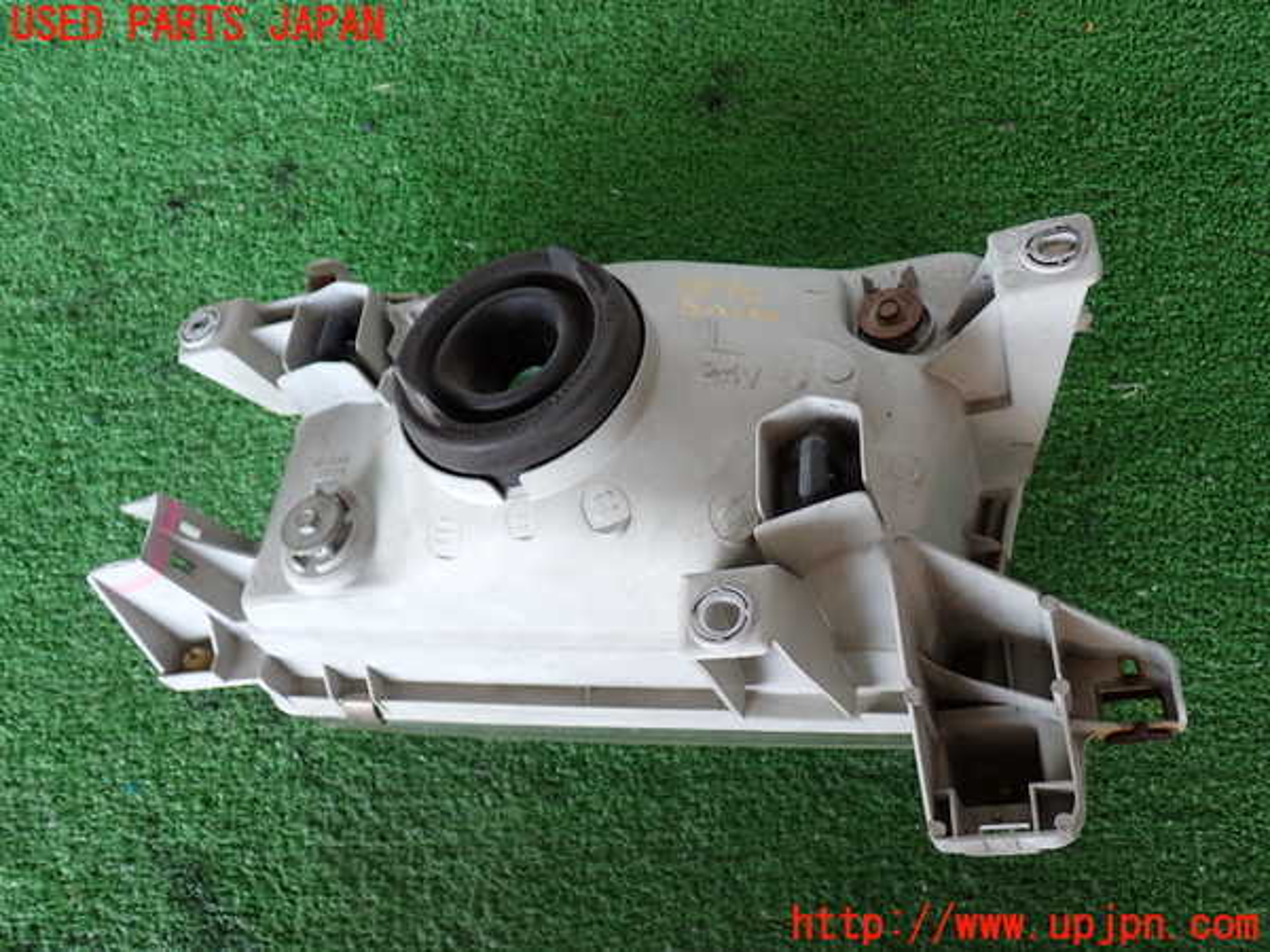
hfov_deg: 56.8
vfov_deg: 44.2
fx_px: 1174
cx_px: 635
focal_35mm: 32
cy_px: 476
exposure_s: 1/40
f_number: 2.4
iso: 200
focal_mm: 5.79
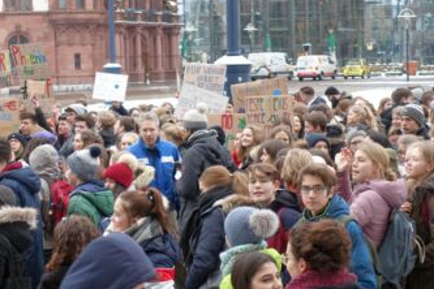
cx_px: 136
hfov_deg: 20.7
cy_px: 165
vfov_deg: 14.0
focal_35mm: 98
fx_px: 1181
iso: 160
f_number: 2.8
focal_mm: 25.7
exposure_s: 1/80
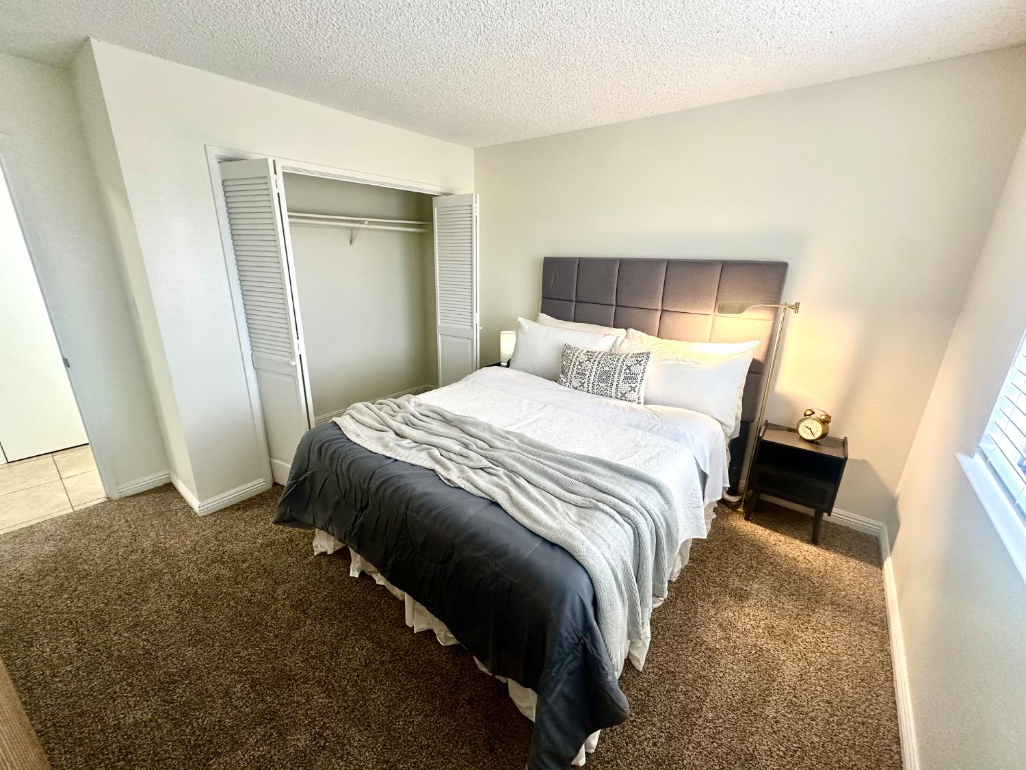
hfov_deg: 102.1
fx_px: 415
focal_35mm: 14
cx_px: 513
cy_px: 385
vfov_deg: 85.7
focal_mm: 2.22
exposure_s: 1/60
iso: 200
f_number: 2.2
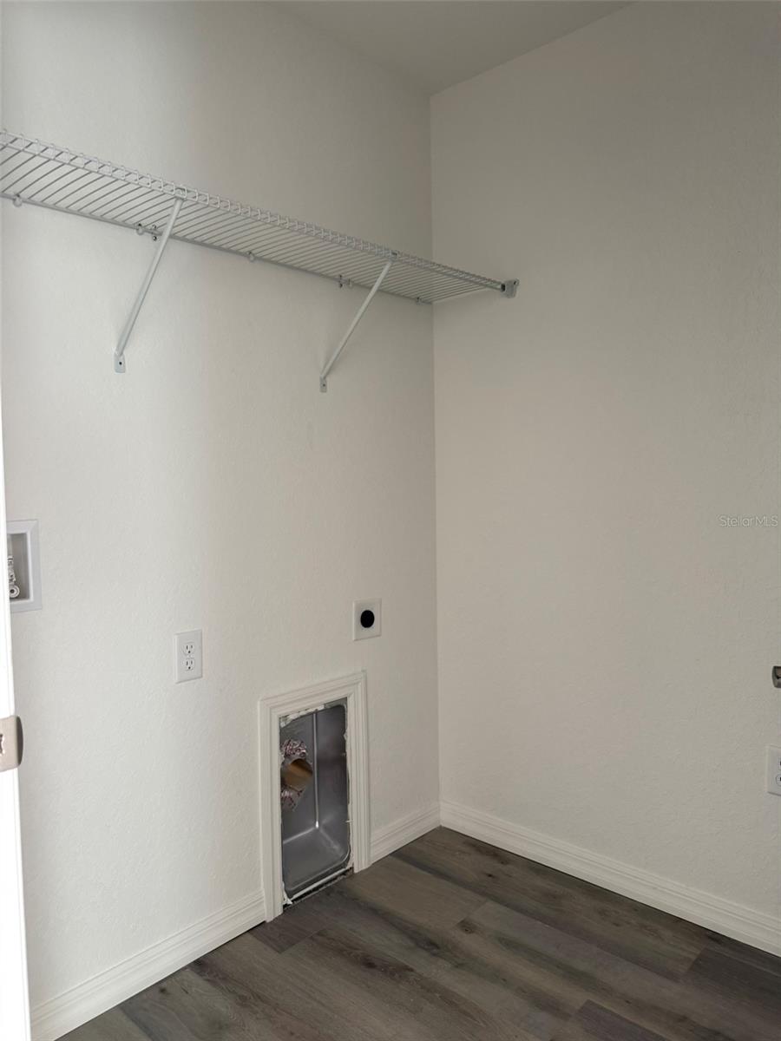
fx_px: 722
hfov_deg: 56.8
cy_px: 520
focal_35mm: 24
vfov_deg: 71.6
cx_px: 390
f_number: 1.78
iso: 200
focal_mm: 6.76
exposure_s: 1/93
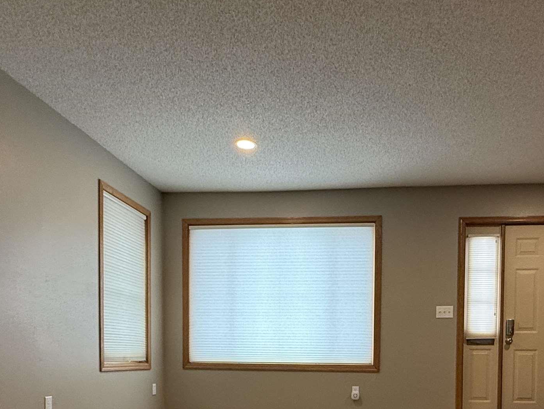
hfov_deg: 57.8
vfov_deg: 41.6
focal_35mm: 31
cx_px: 331
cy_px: 374
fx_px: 487
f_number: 2.2
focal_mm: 2.22
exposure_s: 1/120
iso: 200
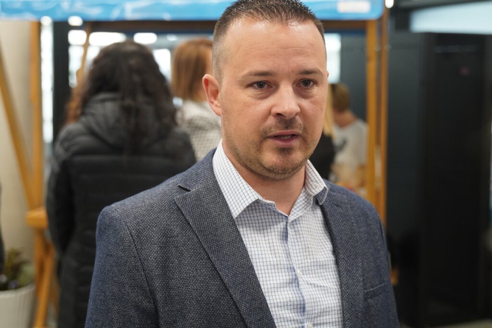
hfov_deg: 34.2
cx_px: 246
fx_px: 800
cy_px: 164
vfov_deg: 23.2
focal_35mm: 58
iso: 1250
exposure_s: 1/80
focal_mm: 39
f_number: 2.8
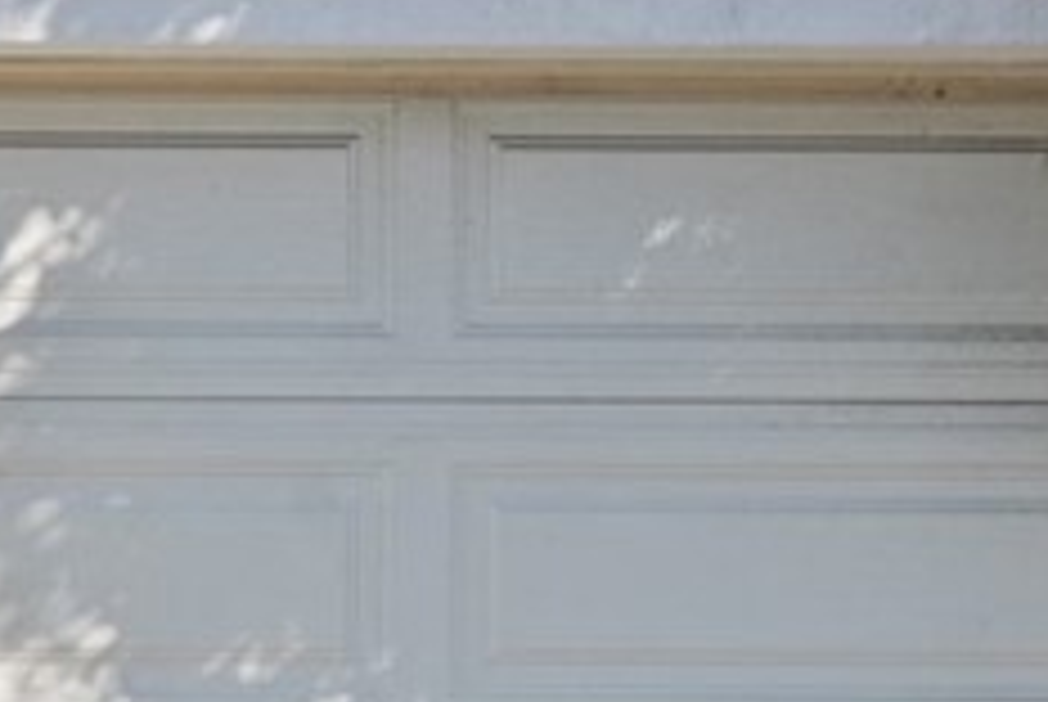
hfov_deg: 21.1
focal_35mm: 79
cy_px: 574
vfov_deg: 17.2
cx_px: -589
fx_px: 2303
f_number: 9
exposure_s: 1/250
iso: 250
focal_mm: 18
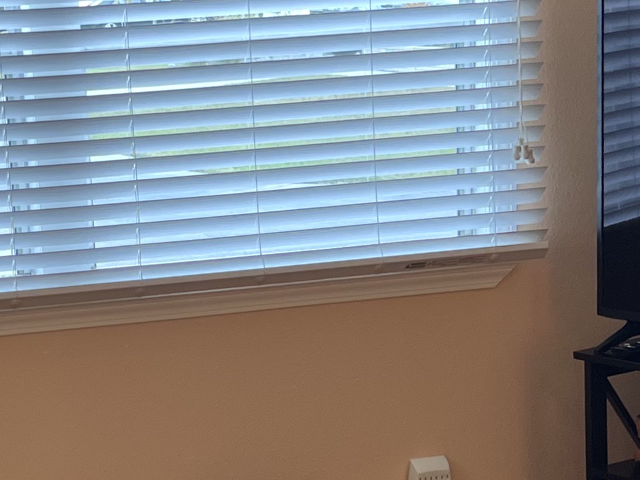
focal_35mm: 104
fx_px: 1923
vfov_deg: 14.2
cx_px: 100
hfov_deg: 18.7
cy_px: 314
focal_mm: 5.7
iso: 80
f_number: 1.5
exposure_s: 1/60
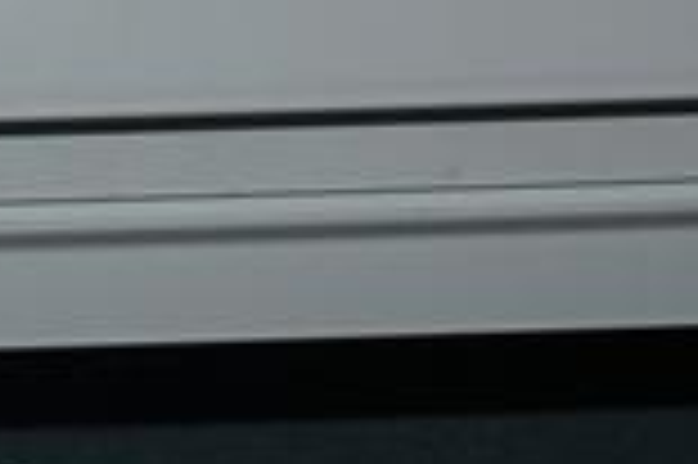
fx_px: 6469
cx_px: -394
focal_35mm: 334
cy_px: 996
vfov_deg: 4.1
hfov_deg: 6.1
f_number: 4.5
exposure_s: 1/60
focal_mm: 48
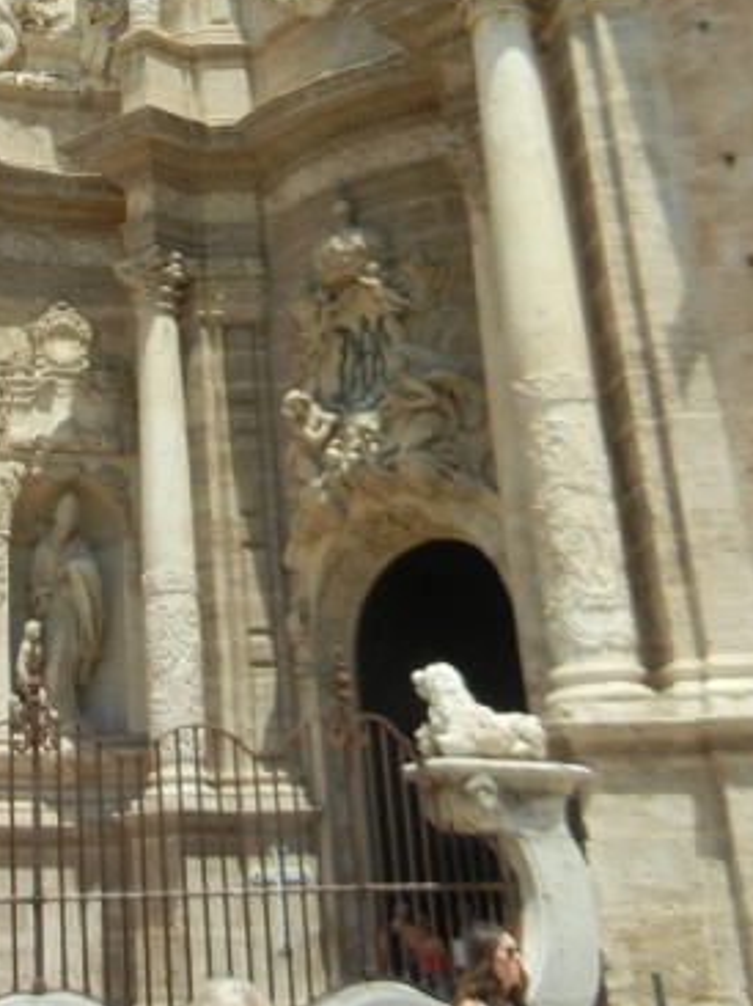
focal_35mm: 63
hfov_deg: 22.8
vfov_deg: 28.8
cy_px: 3
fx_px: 1829
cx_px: 102
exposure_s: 1/365
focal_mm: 5.4
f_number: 7
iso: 160
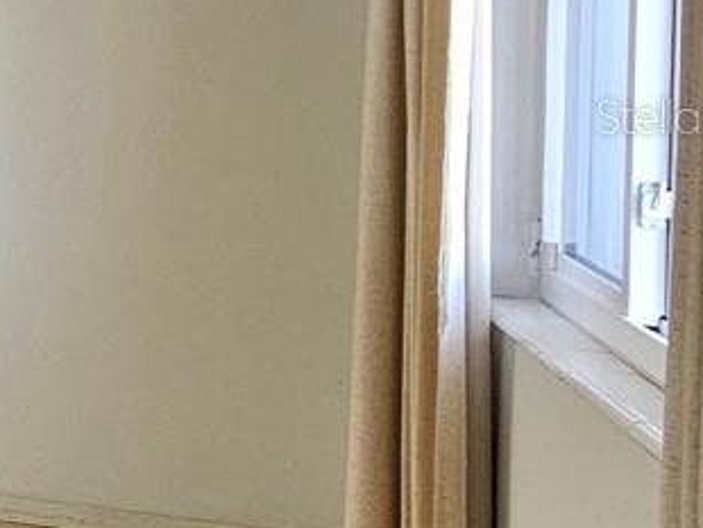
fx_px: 1362
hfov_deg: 15.0
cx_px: -1005
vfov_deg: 21.7
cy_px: 116
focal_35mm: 67
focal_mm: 2.2
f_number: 2.2
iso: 160
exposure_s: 1/60
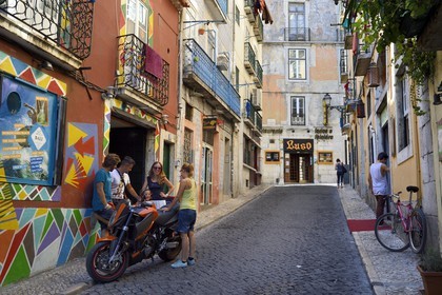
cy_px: 148
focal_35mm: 34
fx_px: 417
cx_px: 221
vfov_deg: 38.9
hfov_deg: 55.8
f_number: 6.3
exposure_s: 1/160
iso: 200
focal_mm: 34
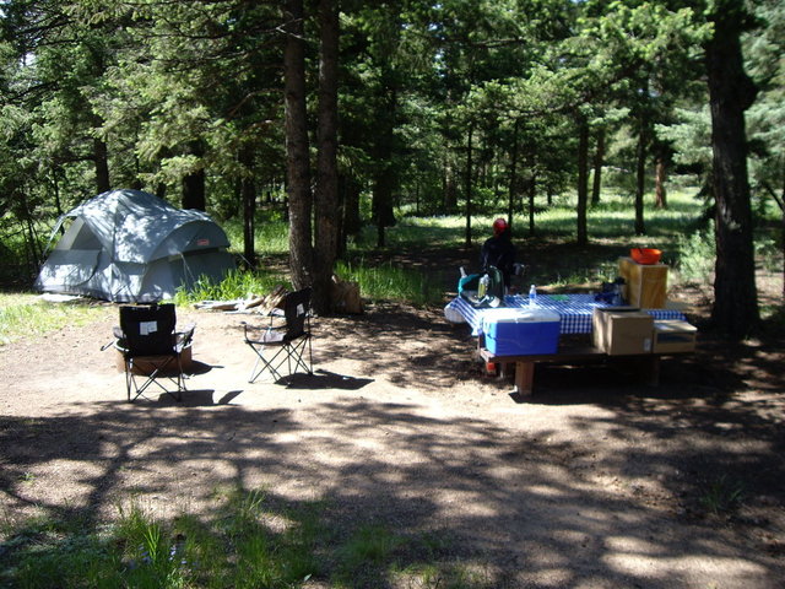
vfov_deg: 37.7
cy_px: 294
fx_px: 862
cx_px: 392
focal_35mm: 38
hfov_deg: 49.0
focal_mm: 6.2
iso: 50
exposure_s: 1/160
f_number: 2.7
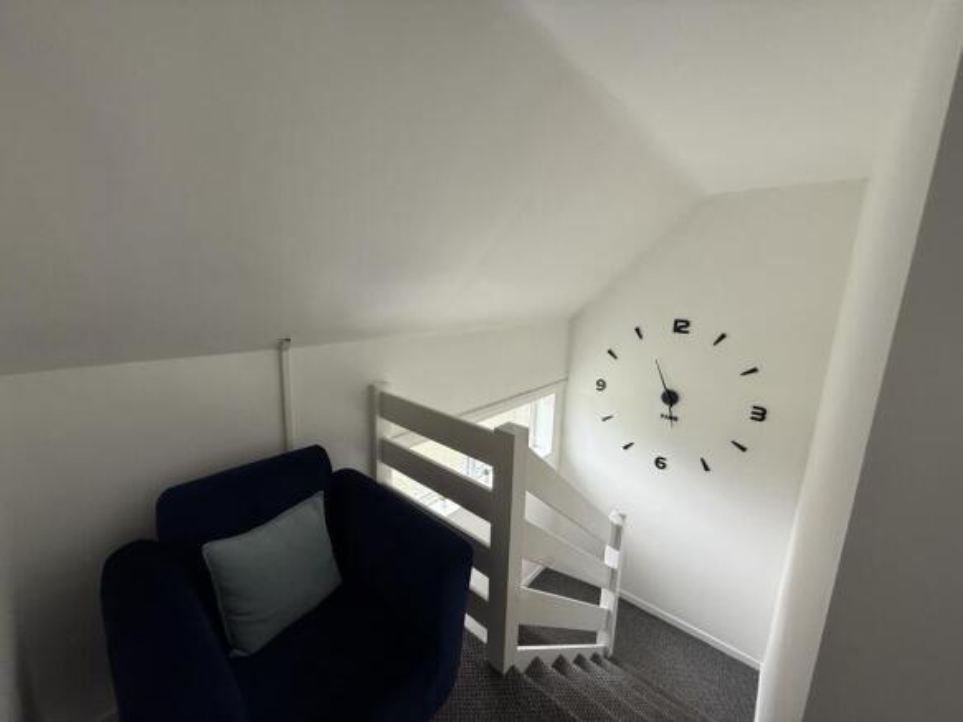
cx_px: 482
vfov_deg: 85.7
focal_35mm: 14
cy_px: 361
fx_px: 389
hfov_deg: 102.1
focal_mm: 2.22
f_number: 2.2
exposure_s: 1/99
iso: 80
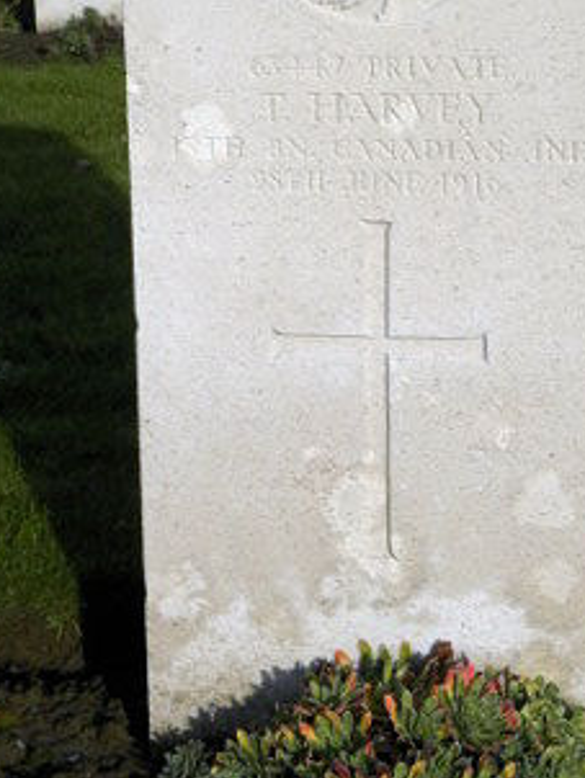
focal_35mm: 86
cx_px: 314
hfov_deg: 17.2
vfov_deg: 22.5
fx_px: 1935
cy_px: 204
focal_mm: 10.3
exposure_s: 1/384
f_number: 5.6
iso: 64
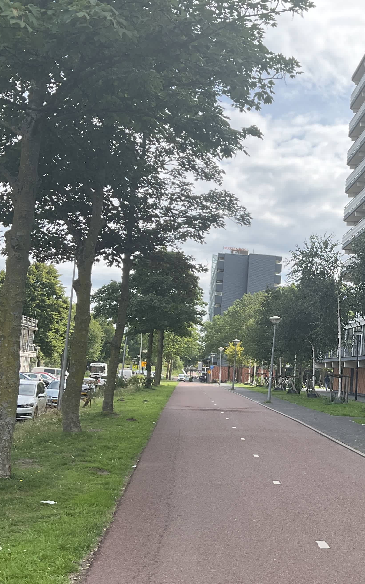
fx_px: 748
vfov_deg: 42.6
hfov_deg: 26.6
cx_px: 323
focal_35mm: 47
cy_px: 324
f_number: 1.8
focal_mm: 3
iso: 16
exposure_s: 1/804
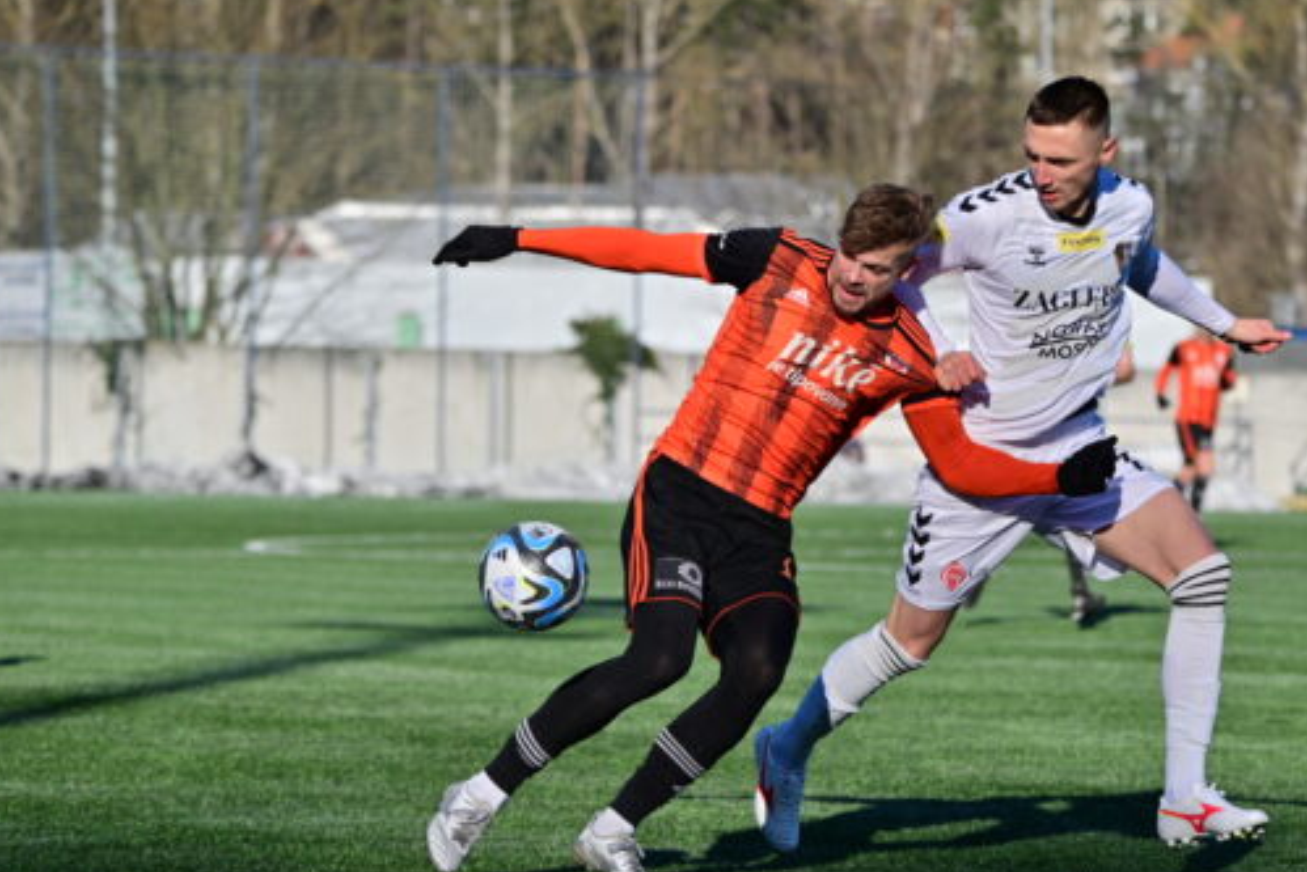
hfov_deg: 8.9
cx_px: 762
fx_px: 8389
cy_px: 439
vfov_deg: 6.0
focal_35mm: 231
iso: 500
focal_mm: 180
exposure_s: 1/6400
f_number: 5.6
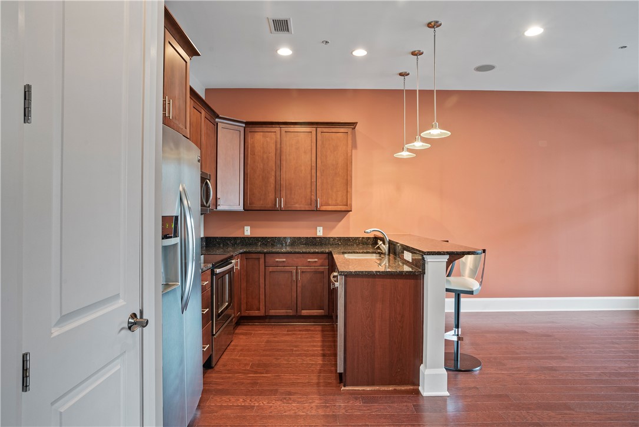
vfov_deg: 57.3
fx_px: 391
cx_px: 320
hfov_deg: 78.6
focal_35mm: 22
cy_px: 214
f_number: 10
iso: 400
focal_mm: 22
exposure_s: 2.5
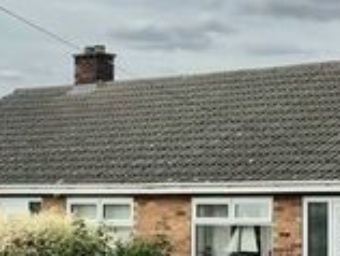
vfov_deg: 12.8
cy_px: 236
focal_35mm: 115
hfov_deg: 16.2
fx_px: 1131
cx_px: 435
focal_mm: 4.2
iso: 32
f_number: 1.6
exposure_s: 1/5291
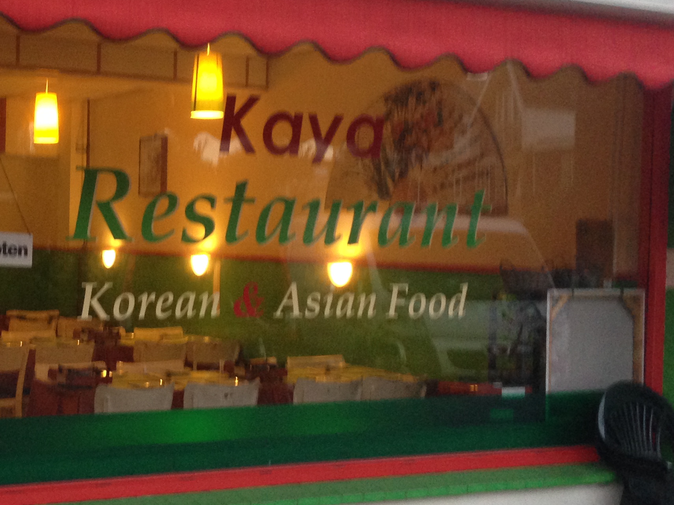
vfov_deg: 23.3
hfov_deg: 29.6
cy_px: 275
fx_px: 1226
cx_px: 88
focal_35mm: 63
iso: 200
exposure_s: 1/20
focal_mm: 4.12
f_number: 2.4
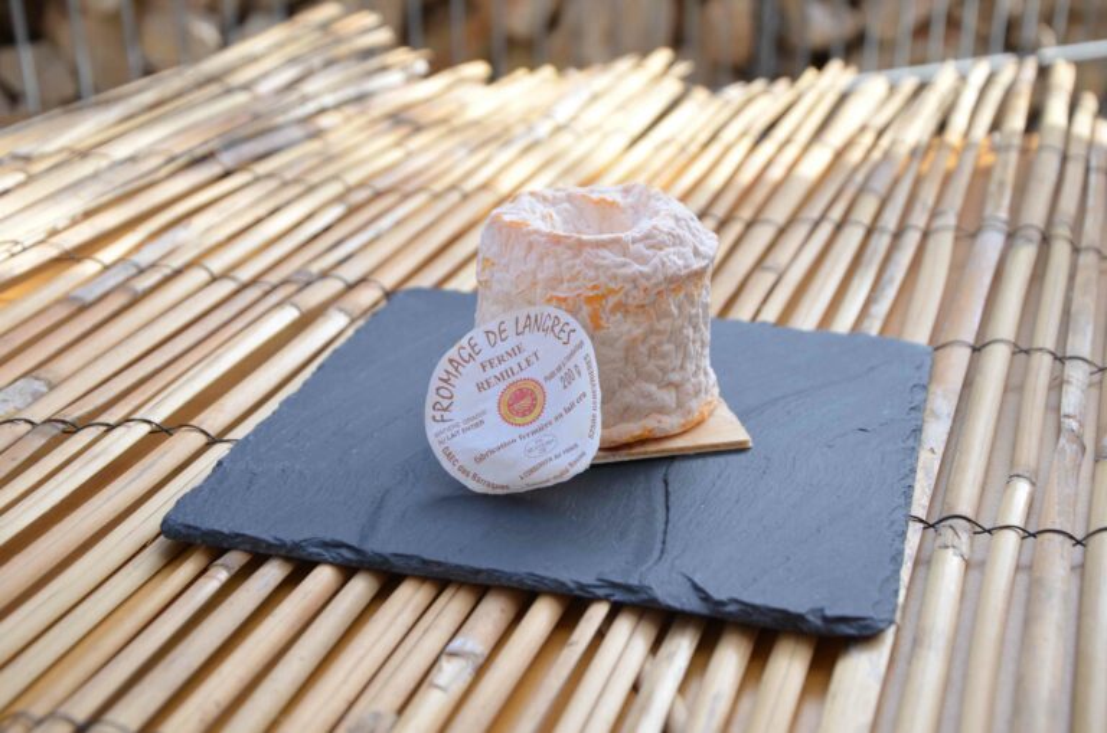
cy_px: 366
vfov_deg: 23.7
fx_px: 1749
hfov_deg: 35.1
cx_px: 554
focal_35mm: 57
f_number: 6.3
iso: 200
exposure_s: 1/160
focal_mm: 38
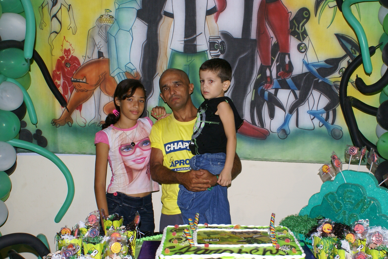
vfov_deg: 30.4
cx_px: 209
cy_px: 153
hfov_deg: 44.5
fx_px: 474
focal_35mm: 44
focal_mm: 24
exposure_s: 1/60
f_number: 5.6
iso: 400
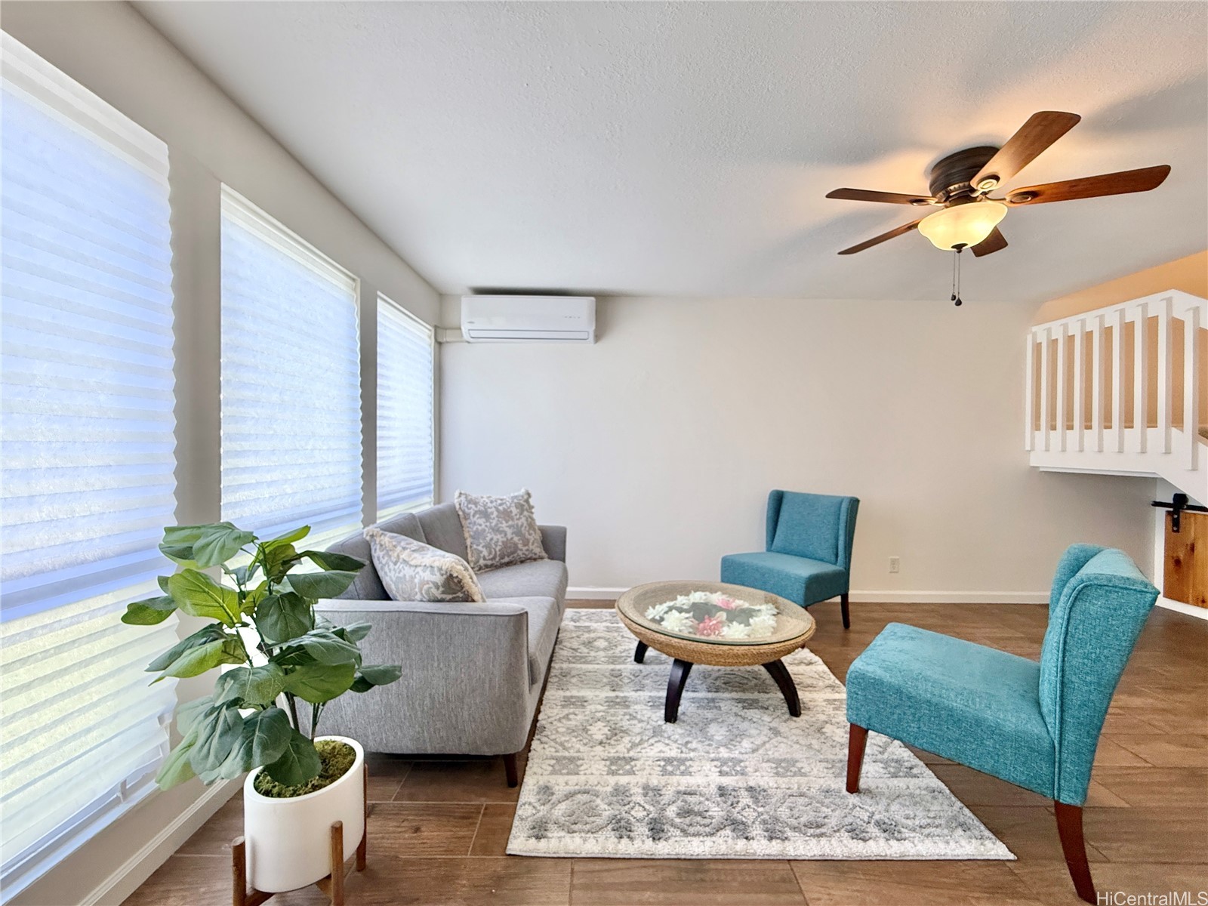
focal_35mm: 14
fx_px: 489
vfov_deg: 85.7
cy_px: 453
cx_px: 604
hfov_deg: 102.1
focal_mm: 2.22
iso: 320
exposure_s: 1/120
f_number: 2.2
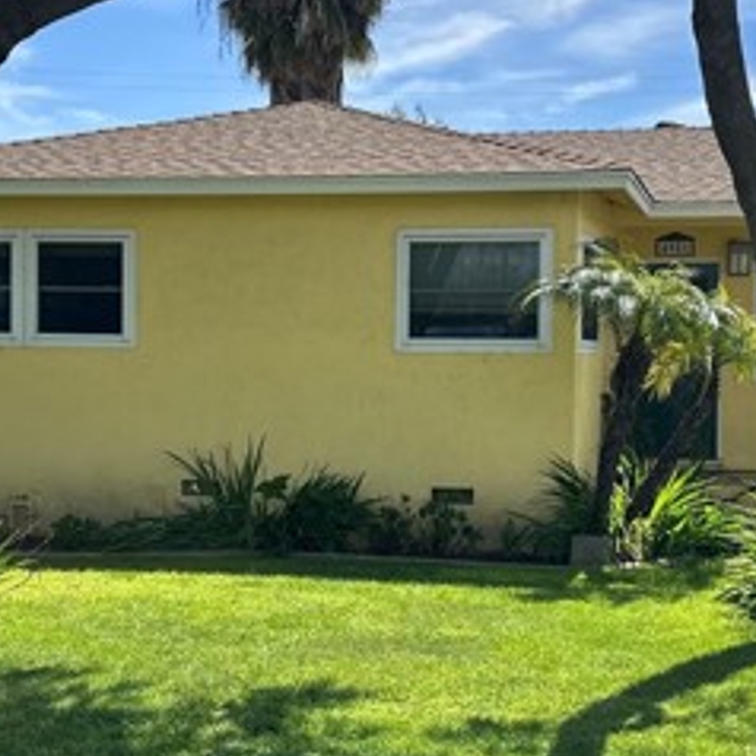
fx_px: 1408
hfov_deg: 30.0
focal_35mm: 57
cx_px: 457
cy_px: 365
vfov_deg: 30.0
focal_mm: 6.86
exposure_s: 1/3472
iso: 80
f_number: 1.78
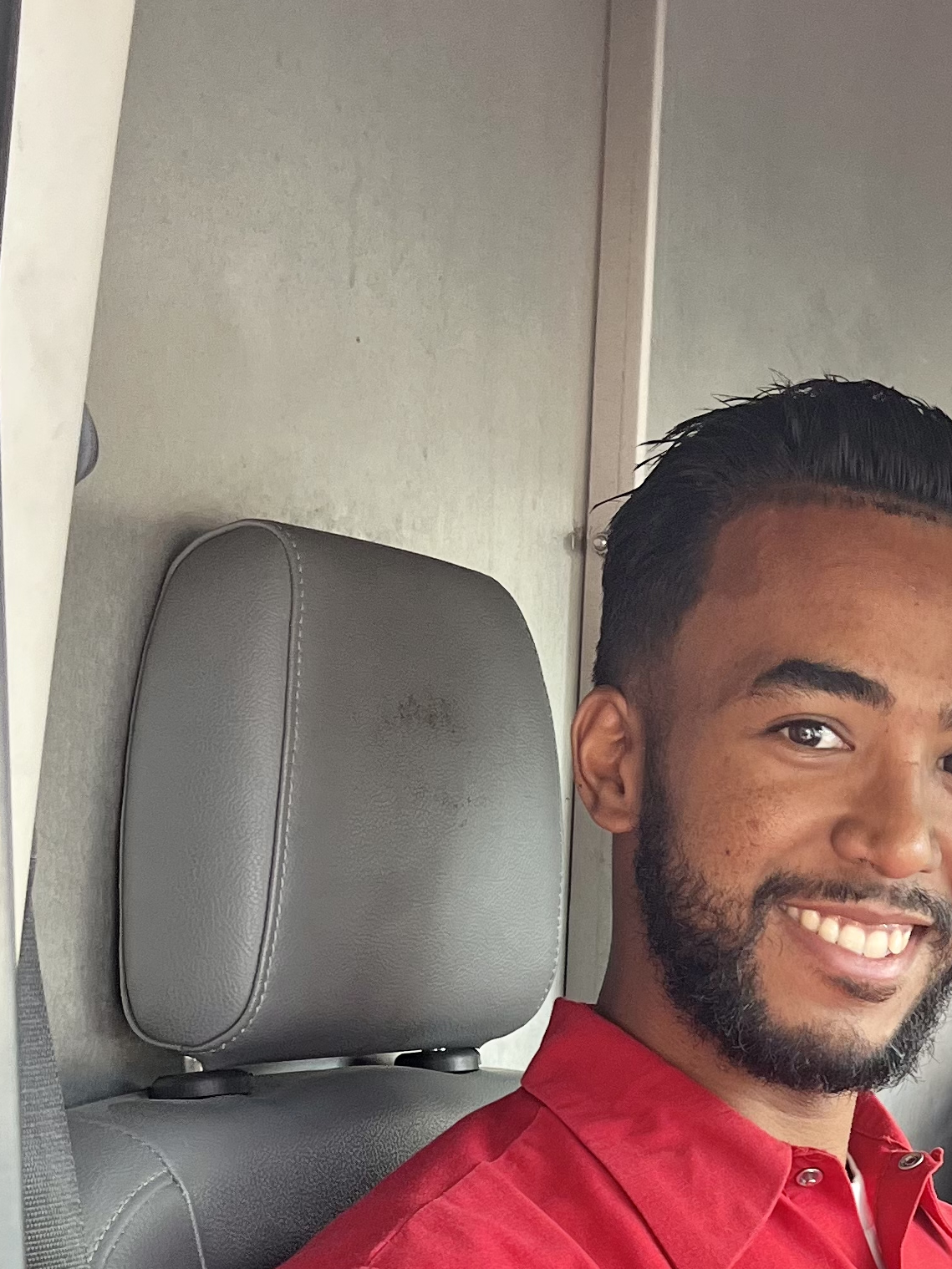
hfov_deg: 19.8
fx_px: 2531
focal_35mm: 69
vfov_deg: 27.4
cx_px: 1205
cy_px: 1085
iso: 100
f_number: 1.6
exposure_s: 1/121
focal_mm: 5.1
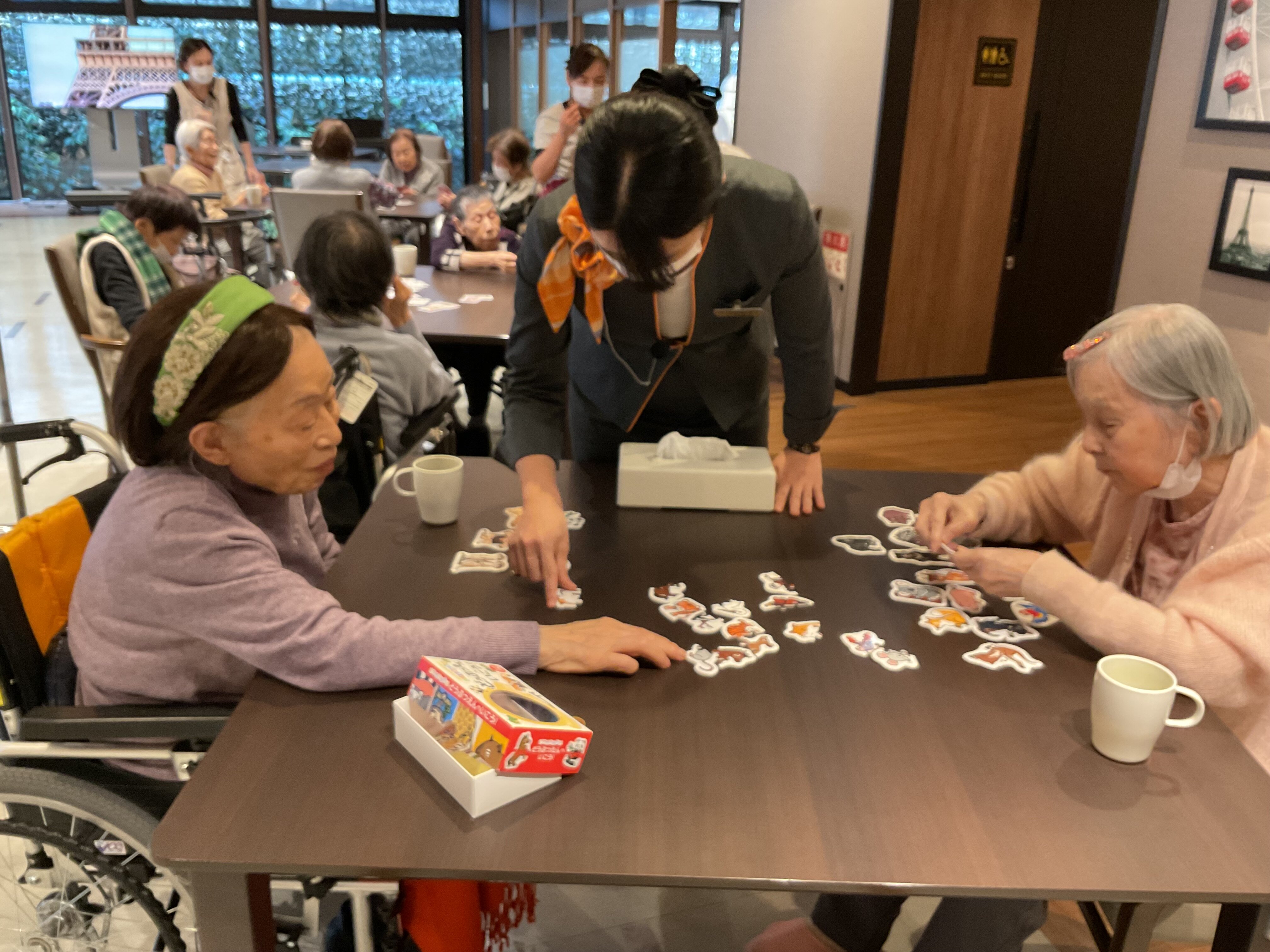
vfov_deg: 48.2
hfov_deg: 61.7
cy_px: 476
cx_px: 635
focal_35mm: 29
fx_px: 1064
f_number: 1.8
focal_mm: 3
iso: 250
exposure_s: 1/50
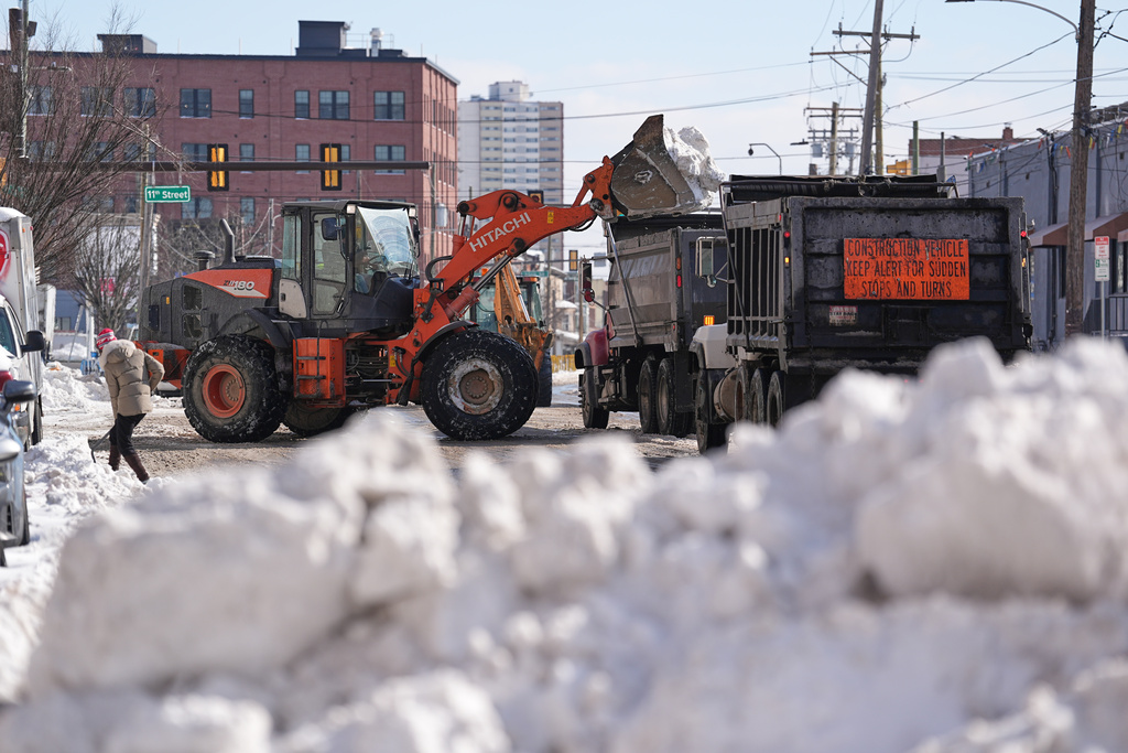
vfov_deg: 9.7
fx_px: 4418
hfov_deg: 14.5
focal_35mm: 141
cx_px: 564
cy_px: 376
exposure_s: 1/5000
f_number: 3.2
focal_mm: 141
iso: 250
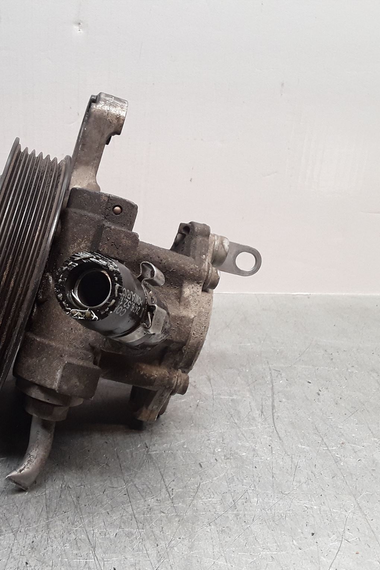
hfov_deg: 33.3
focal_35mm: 39
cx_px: 77
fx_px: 617
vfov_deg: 49.5
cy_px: 285
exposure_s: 1/50
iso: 64
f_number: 1.9
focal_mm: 2.91
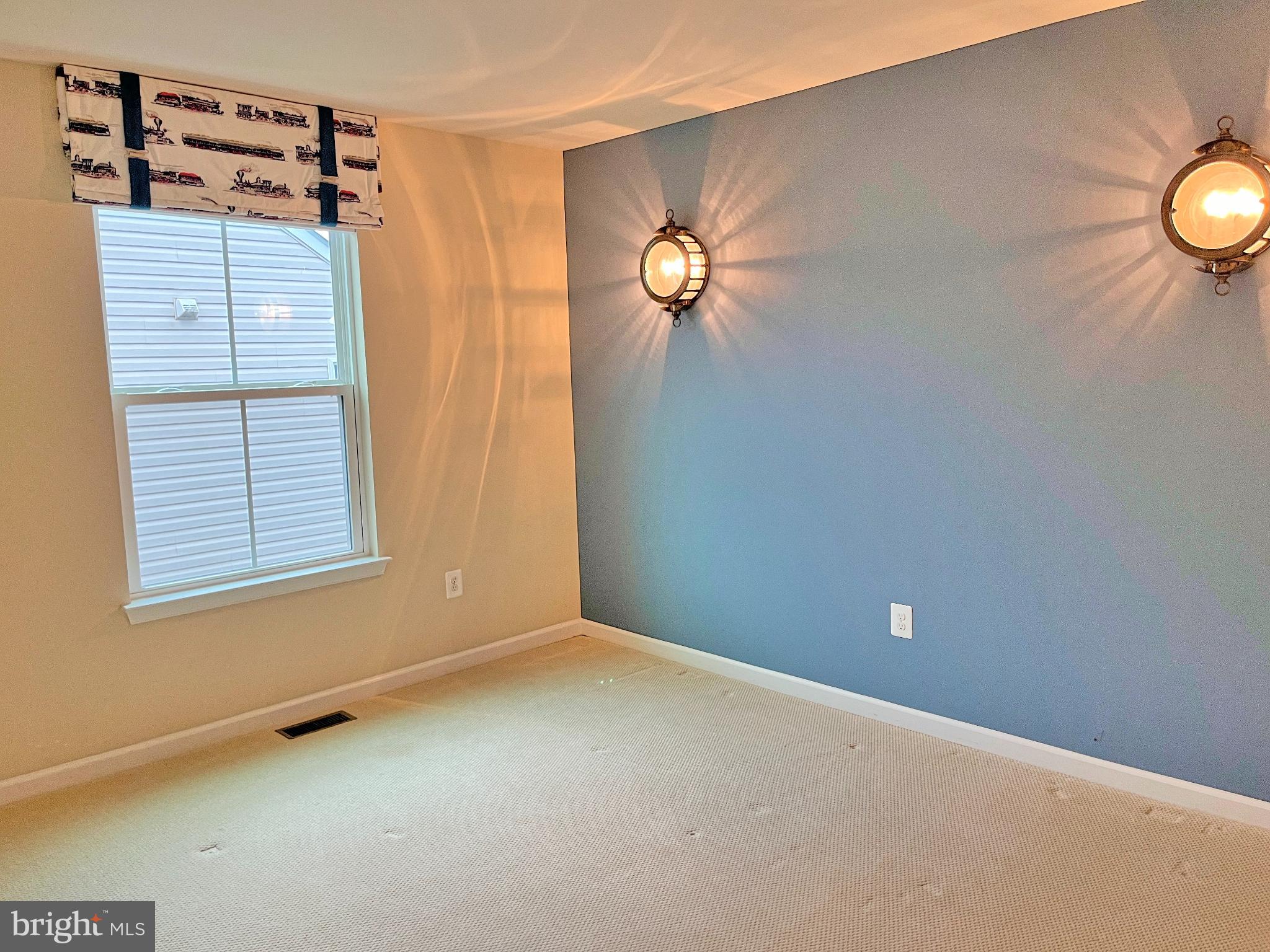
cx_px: 635
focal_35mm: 26
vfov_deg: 53.1
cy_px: 476
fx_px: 954
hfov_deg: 67.3
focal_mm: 5.1
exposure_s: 1/60
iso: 160
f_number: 1.6
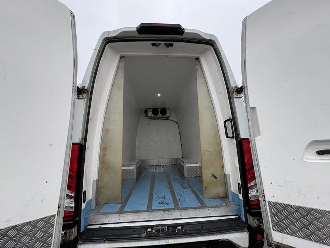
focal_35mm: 14
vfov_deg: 85.7
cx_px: 165
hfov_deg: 102.1
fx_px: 133
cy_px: 124
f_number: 2.2
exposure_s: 1/115
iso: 64
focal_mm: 2.22
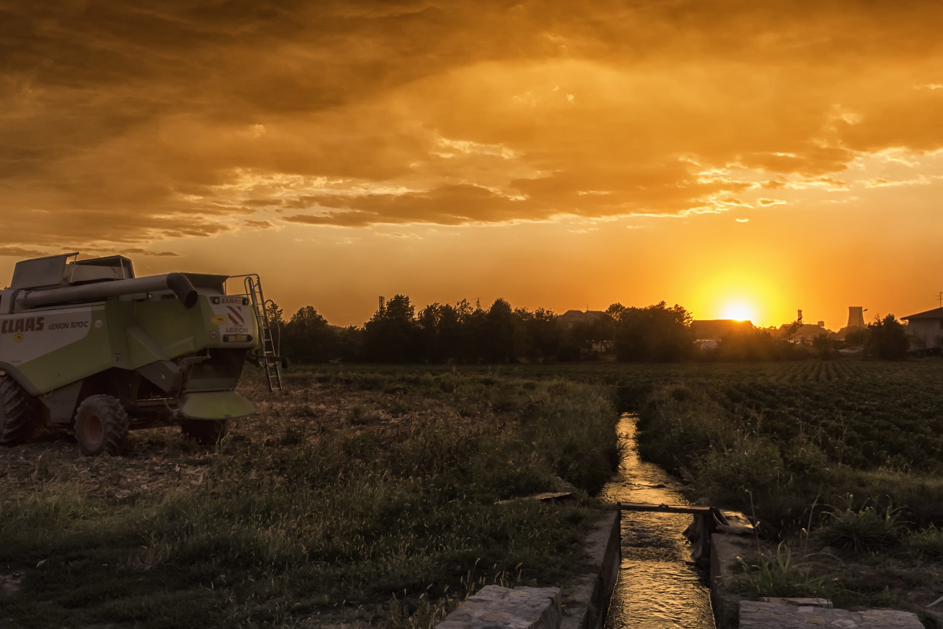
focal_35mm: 39
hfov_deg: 49.5
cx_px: 428
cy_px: 257
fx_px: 1022
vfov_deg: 34.1
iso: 250
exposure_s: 1/50
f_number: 10
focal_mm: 20
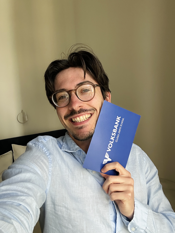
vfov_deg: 60.0
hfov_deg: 46.8
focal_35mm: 30
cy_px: 116
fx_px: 202
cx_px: 88
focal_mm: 2.69
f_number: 1.9
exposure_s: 1/60
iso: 100
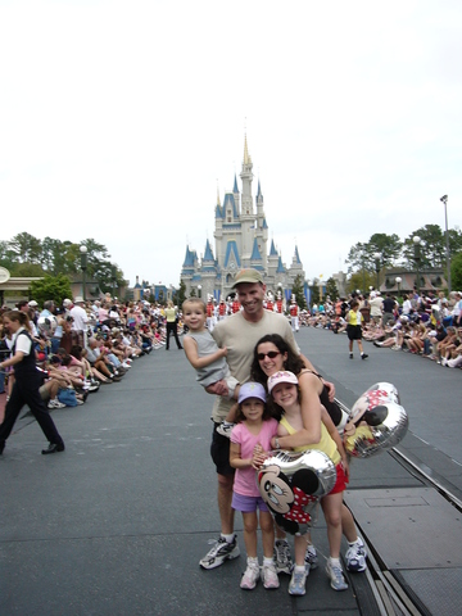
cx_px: 231
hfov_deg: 40.7
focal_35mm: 35
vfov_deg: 52.6
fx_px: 623
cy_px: 308
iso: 100
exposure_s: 1/100
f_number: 8
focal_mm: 5.8
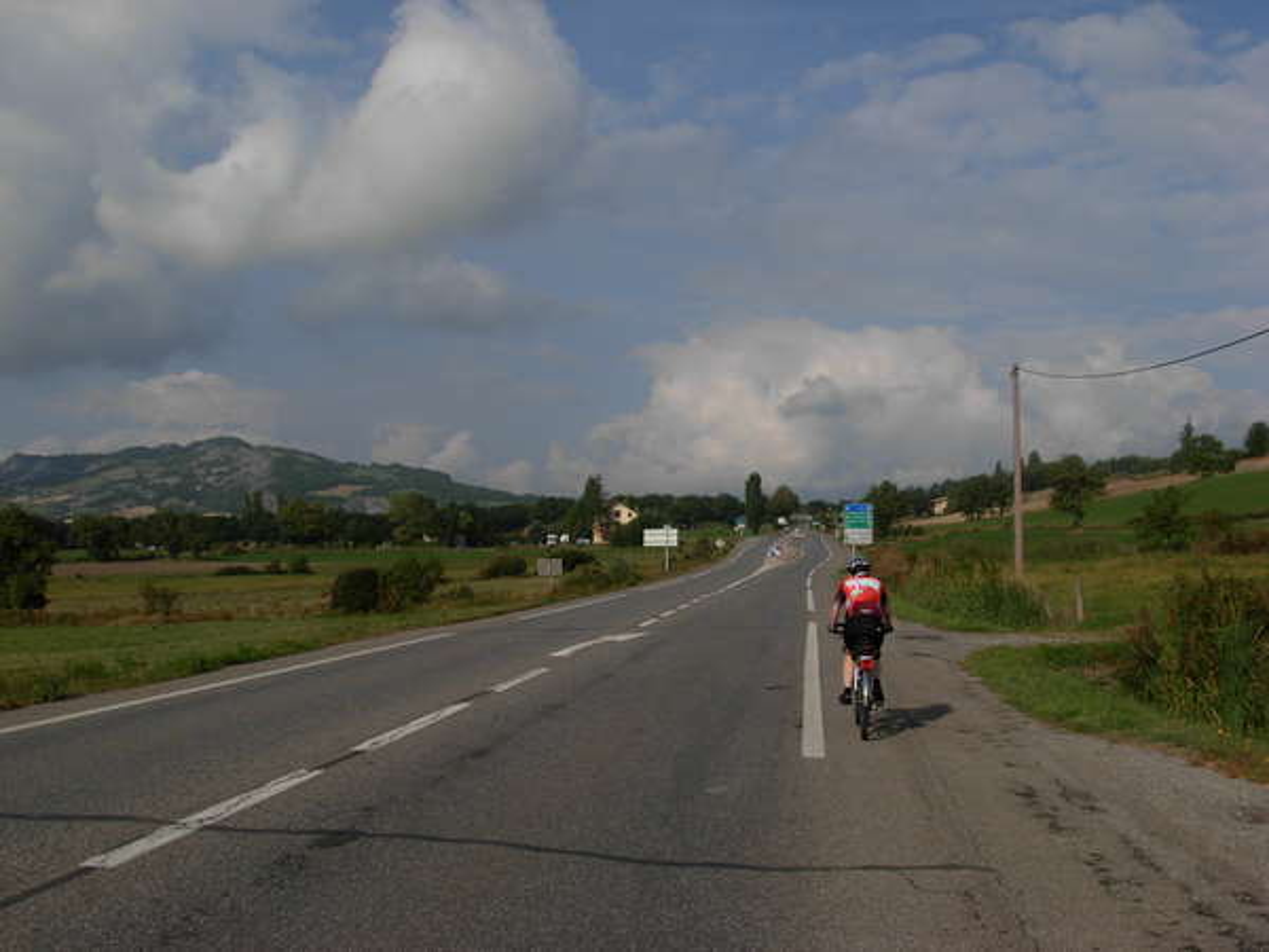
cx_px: 634
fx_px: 1393
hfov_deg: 49.0
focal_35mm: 38
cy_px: 476
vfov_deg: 37.7
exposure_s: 1/1367
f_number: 4.9
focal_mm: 6.3
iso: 79
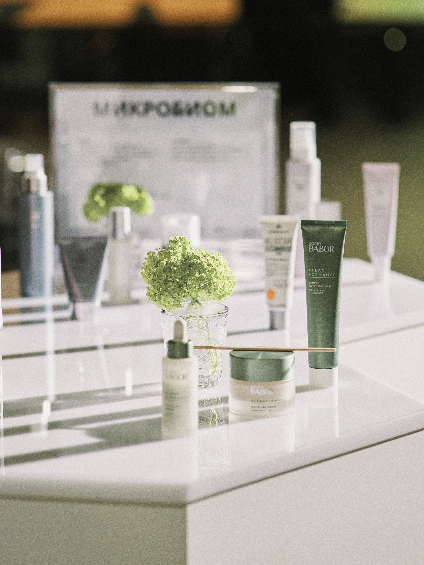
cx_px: 210
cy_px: 262
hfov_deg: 15.9
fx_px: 1519
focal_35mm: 93
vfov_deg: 21.1
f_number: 3.5
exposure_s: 1/250
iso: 640
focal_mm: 85
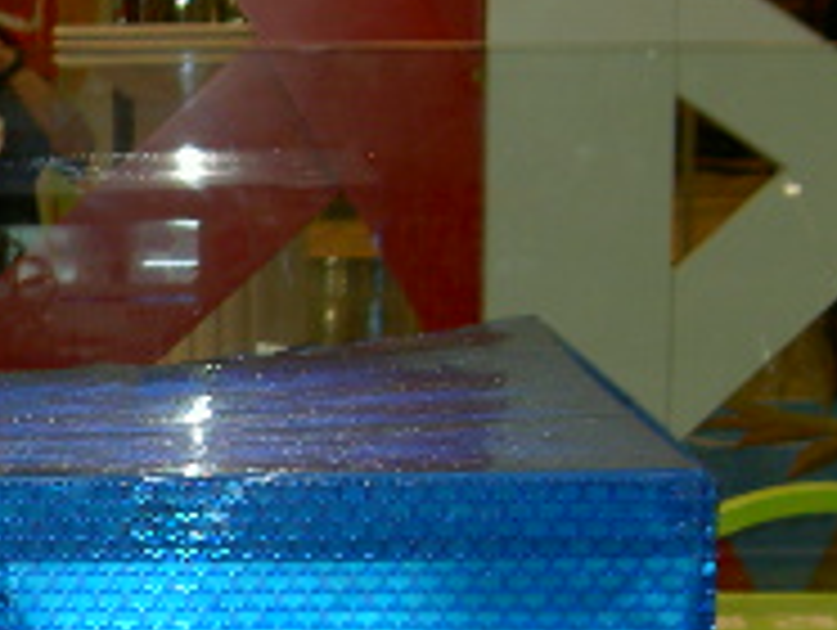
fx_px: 3244
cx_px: -194
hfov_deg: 14.2
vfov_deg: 10.9
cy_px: 729
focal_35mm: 134
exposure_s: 1/60
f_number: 2.8
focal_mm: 8
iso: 100
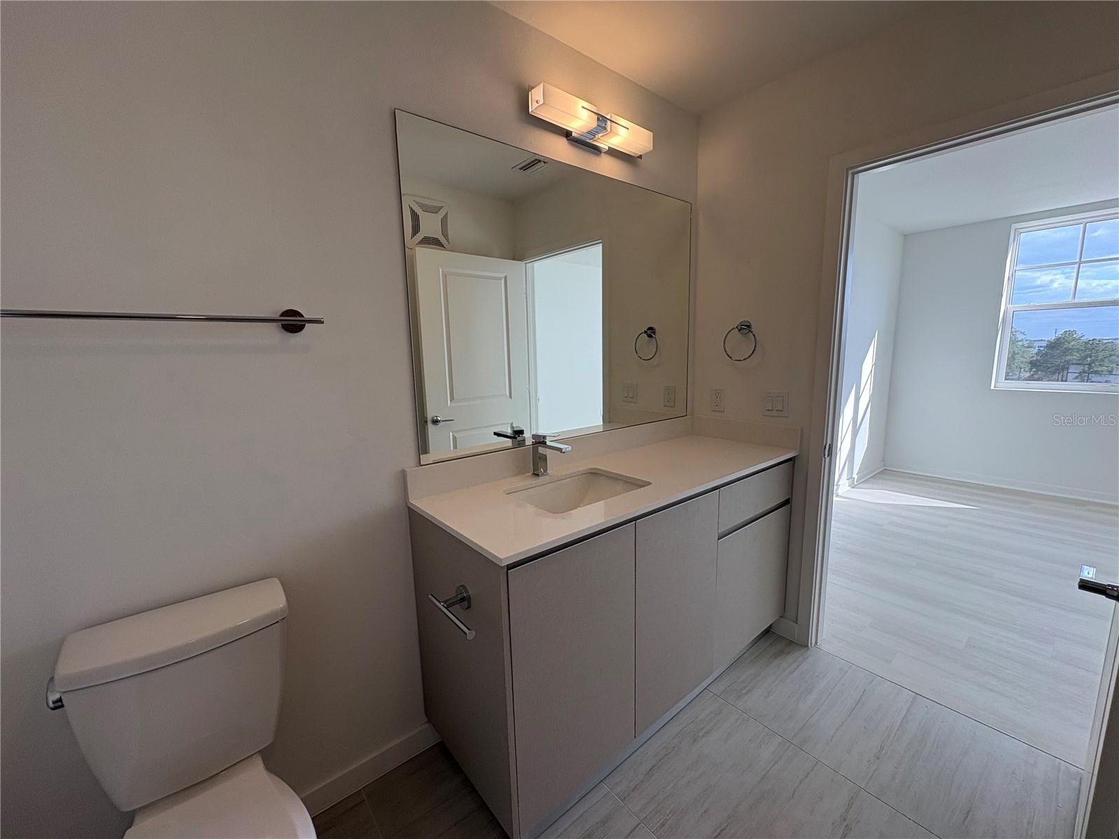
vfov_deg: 85.7
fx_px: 453
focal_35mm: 14
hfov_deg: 102.1
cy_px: 420
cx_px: 560
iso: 40
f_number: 2.2
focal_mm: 2.22
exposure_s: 1/122
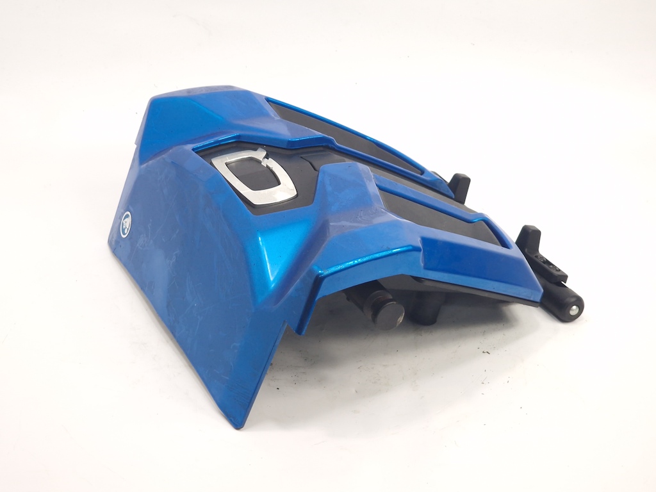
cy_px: 246
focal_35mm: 69
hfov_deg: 28.2
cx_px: 328
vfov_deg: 21.3
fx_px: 1308
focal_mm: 7.9
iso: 50
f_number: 2.4
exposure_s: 1/45
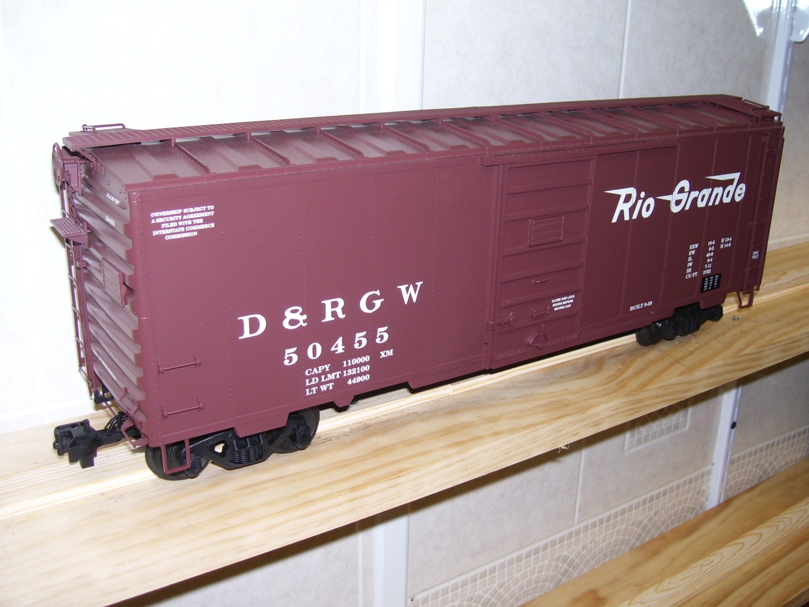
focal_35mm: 37
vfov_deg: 38.7
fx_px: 865
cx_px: 404
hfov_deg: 50.1
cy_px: 304
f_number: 2.7
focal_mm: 6
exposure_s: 1/60
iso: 80
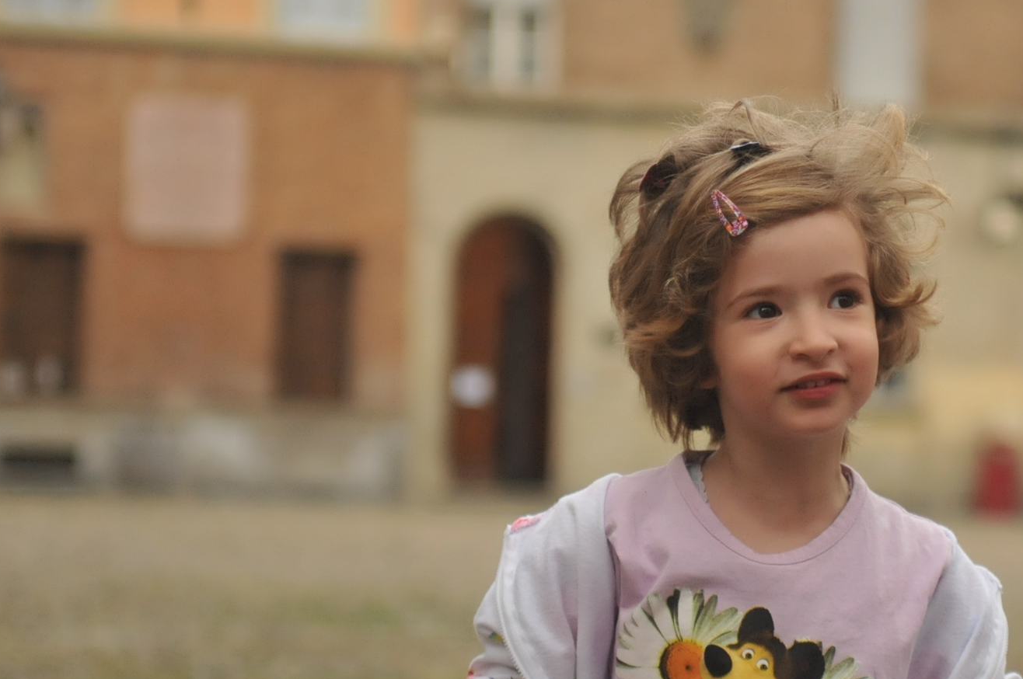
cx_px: 784
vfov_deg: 8.0
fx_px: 4853
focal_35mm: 171
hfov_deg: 12.0
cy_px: 298
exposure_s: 1/5000
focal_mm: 70
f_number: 2.8
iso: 1000
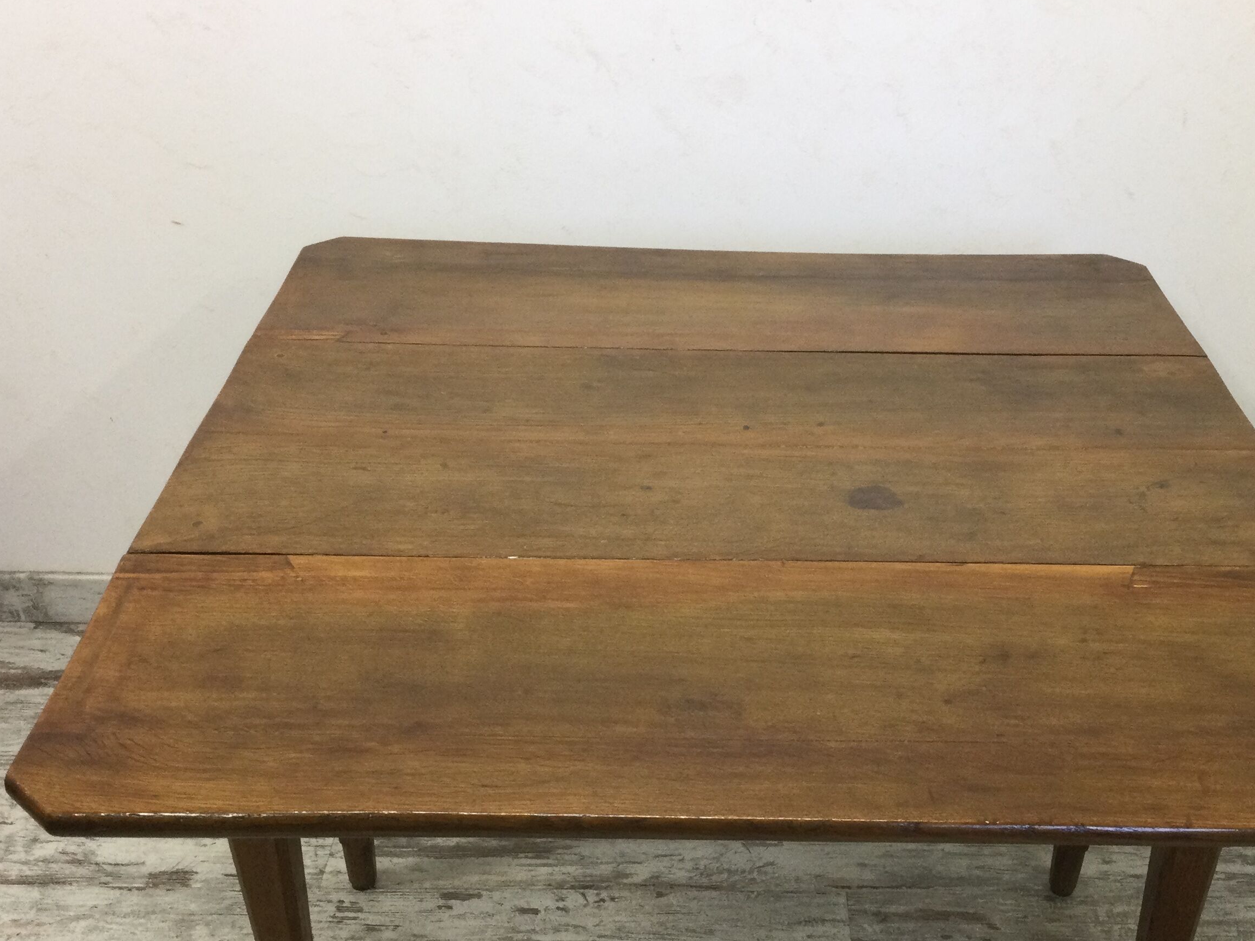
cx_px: 722
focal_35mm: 44
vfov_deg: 32.6
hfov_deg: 42.8
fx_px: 1595
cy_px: 616
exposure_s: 1/33
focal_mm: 3.3
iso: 80
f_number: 2.4
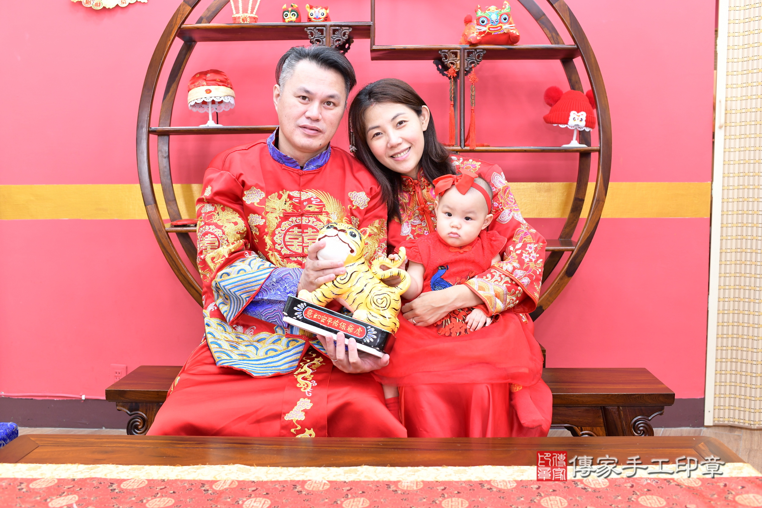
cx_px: 381
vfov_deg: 37.9
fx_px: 741
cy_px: 254
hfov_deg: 54.4
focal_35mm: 35
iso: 1000
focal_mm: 35
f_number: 4.5
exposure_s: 1/200
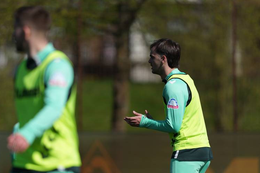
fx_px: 3979
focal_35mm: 551
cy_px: 97
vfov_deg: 2.5
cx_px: 132
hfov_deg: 3.7
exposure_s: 1/5000
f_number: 2.8
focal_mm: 300
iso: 160
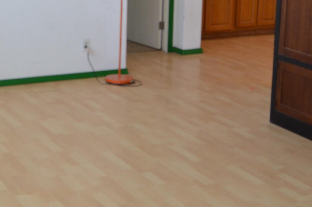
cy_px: 2
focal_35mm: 77
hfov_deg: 26.1
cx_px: 86
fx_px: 667
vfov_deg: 17.3
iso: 400
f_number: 4
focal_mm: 18
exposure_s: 1/125
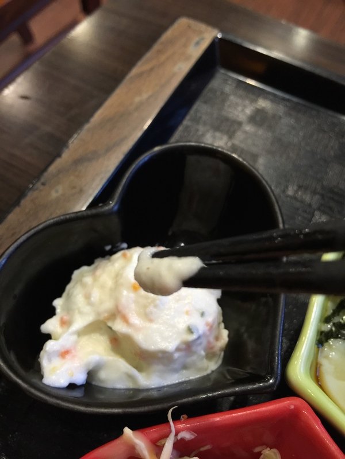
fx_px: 385
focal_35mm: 29
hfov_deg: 48.2
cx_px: 172
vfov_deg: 61.7
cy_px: 230
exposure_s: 1/15
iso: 125
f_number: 2.2
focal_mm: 4.15
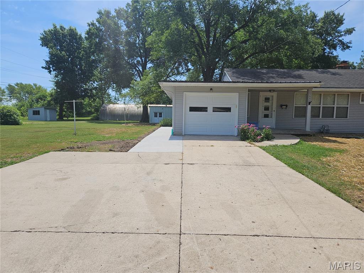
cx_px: 182
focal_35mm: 23
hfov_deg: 73.9
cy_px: 136
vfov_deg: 58.9
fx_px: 242
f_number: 1.8
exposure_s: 1/2905
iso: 25
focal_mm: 5.4
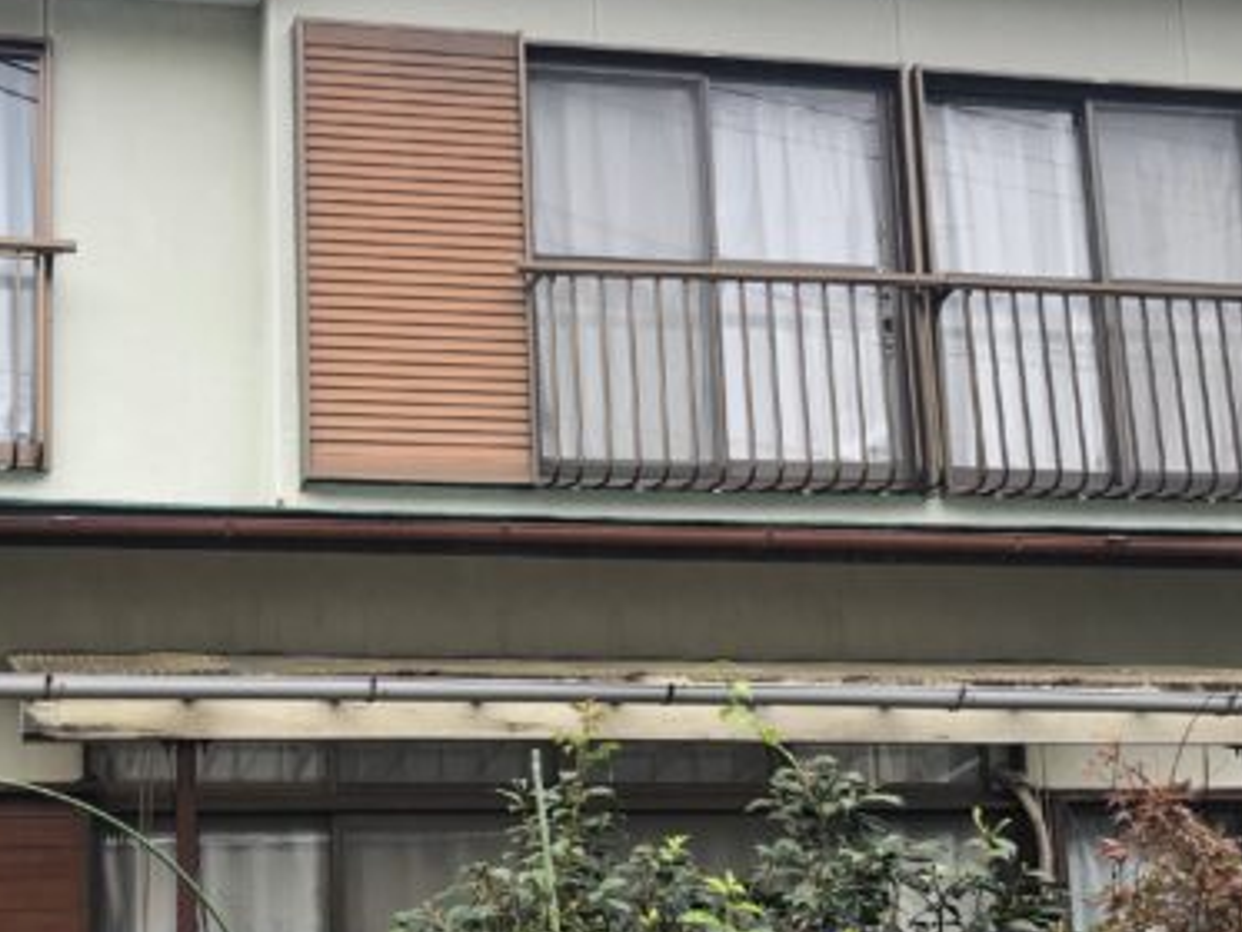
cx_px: 363
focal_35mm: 54
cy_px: 636
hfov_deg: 35.0
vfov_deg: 26.9
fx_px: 1938
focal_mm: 3.99
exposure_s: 1/120
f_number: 1.8
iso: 25
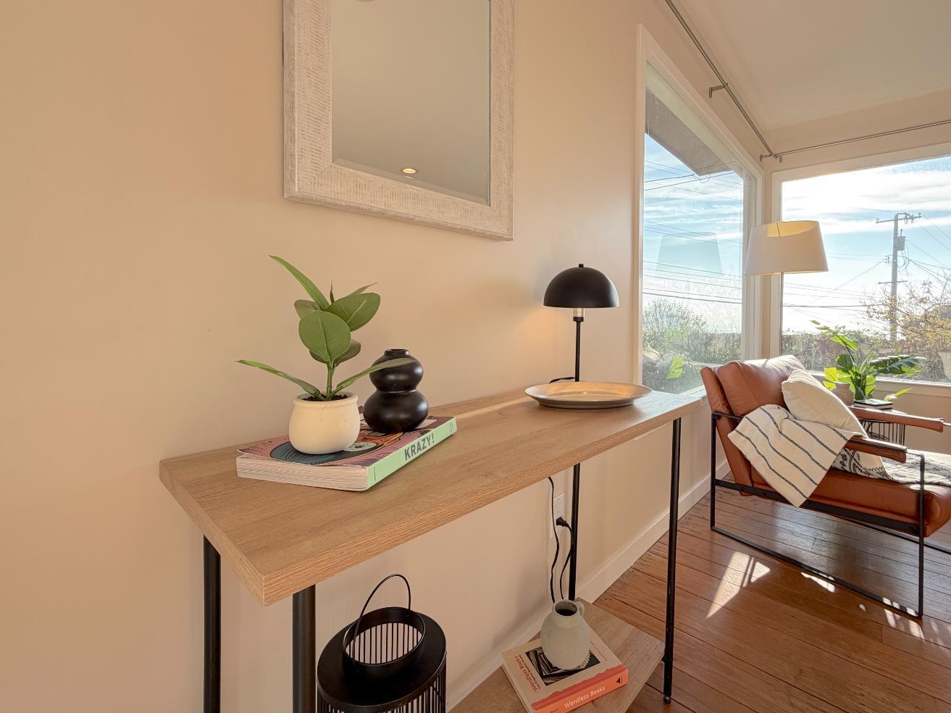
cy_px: 316
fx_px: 439
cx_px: 524
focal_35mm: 16
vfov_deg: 77.8
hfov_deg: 94.2
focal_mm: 2.22
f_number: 2.2
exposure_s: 1/502
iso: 50
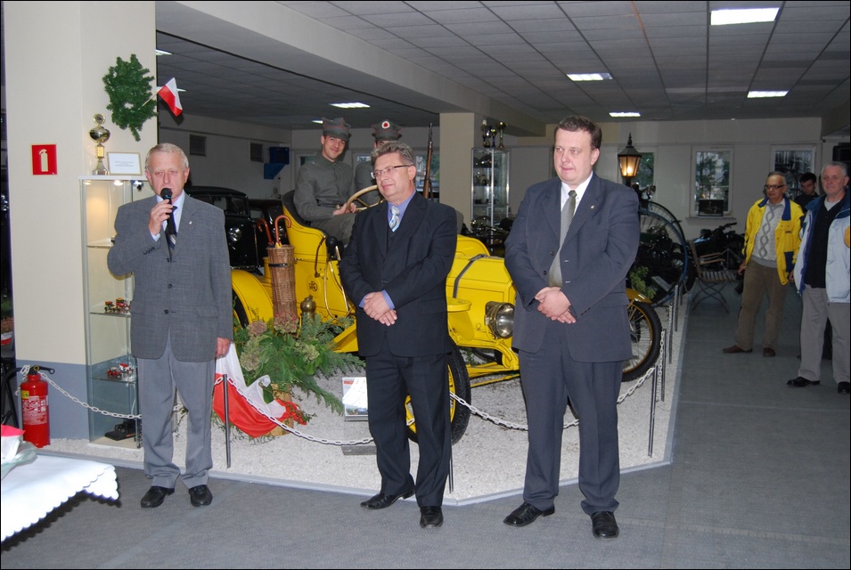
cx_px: 426
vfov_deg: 37.0
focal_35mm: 36
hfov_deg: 53.1
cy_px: 285
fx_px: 852
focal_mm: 24
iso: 450
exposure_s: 1/60
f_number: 4
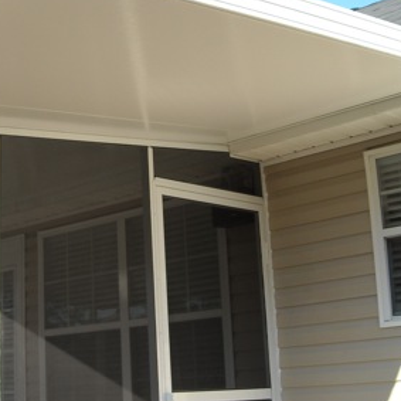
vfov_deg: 24.6
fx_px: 917
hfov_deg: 24.3
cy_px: 150
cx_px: 92
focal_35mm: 70
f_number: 2.8
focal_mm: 5.7
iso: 64
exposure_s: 1/438
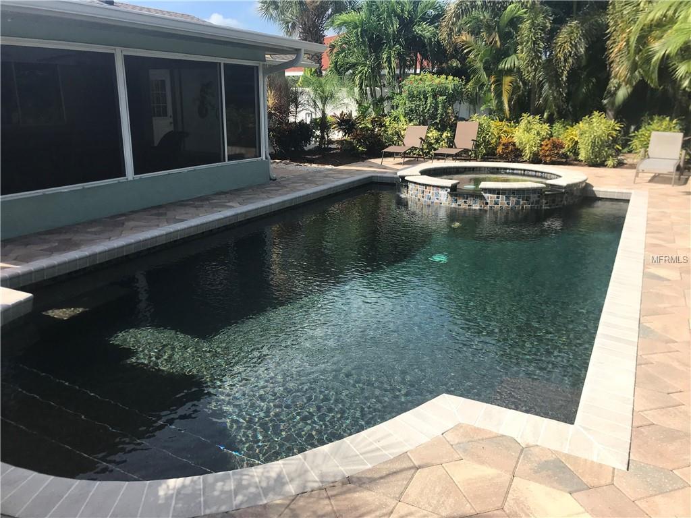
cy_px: 259
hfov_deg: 63.4
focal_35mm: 28
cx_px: 346
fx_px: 559
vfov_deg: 49.7
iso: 20
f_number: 1.8
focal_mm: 3.99
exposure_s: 1/1597
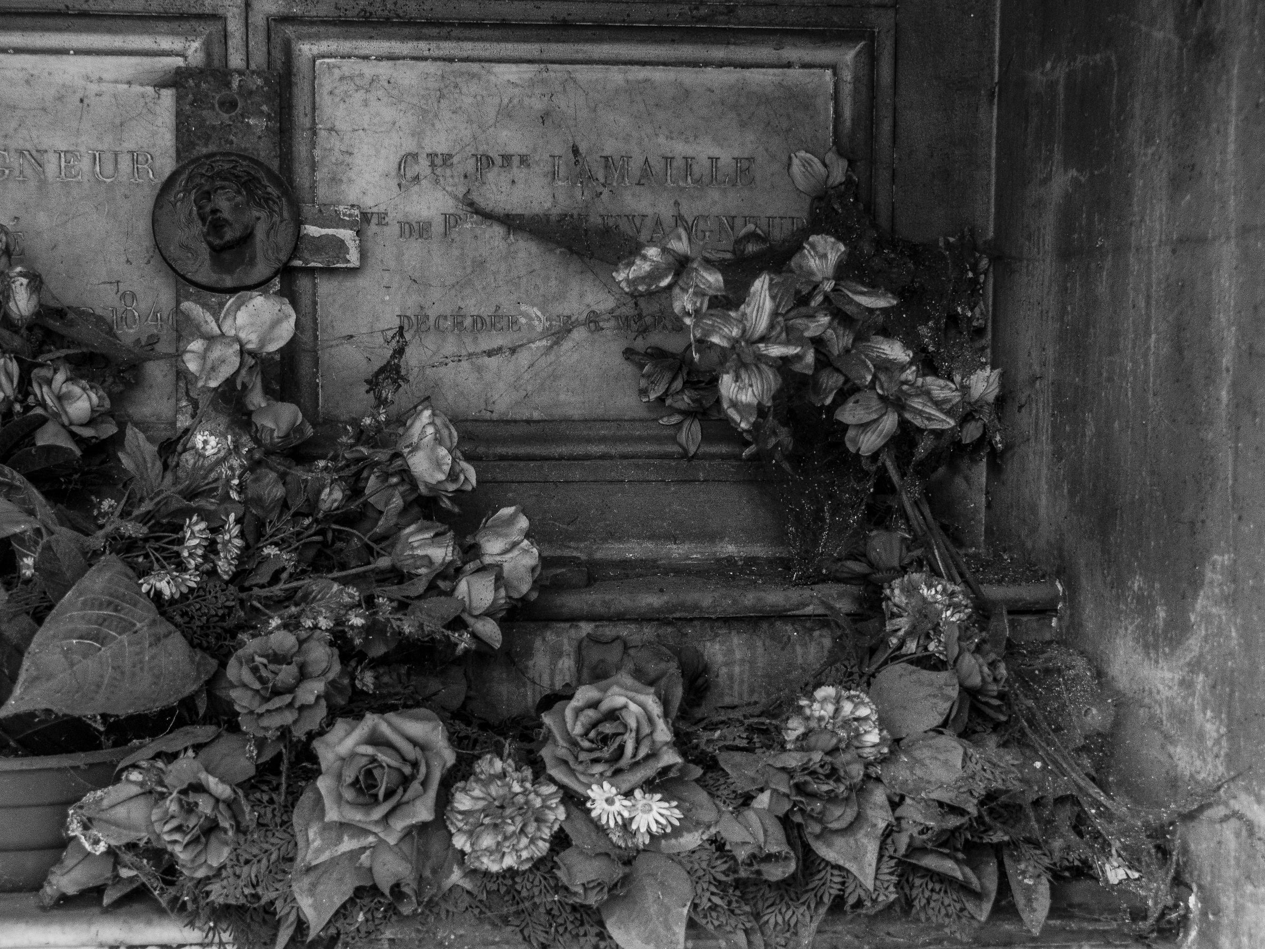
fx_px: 1608
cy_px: 474
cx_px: 632
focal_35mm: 44
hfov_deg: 42.9
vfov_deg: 32.9
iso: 1600
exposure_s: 1/13
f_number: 5
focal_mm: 22
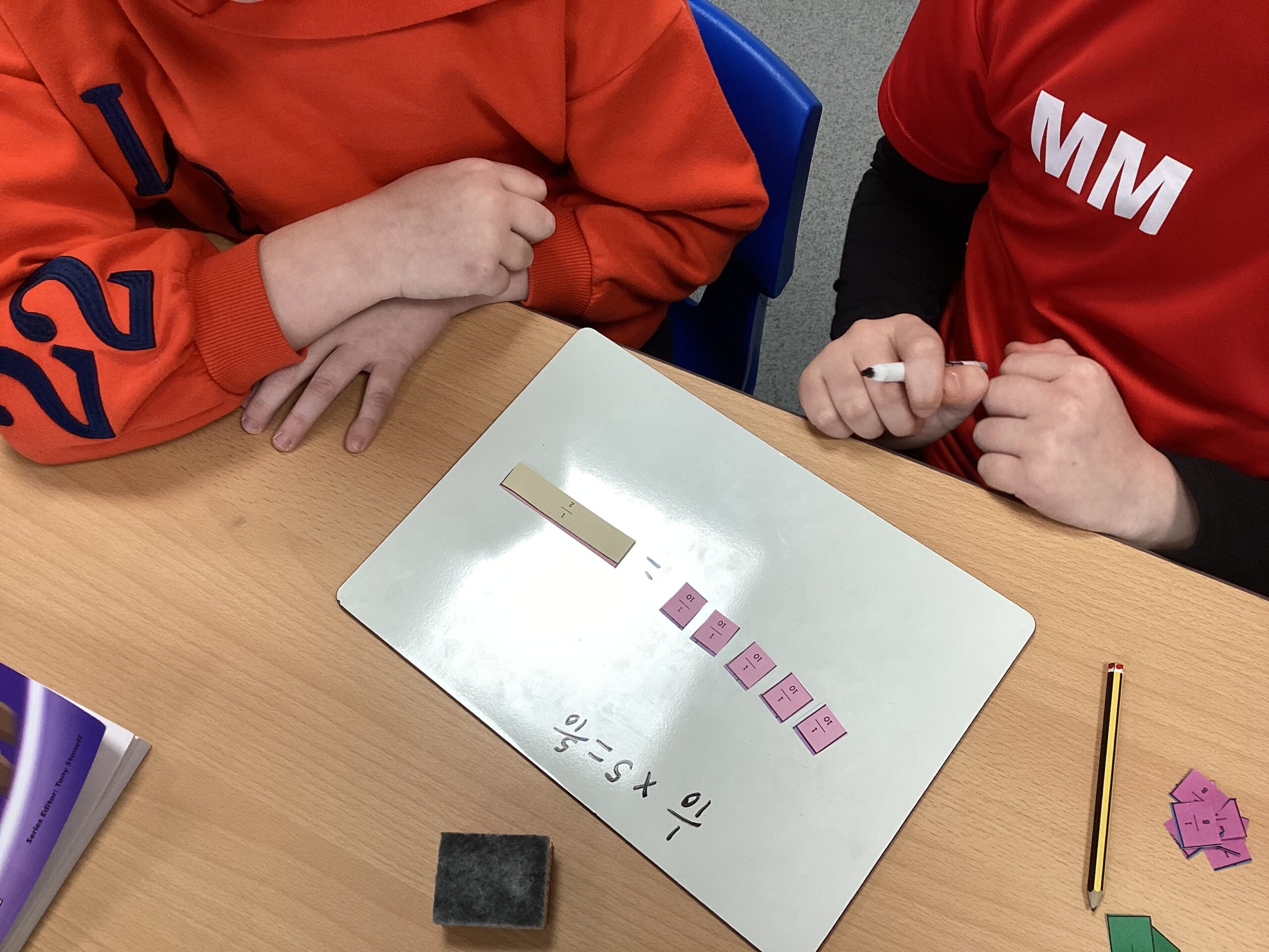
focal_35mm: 31
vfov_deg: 45.4
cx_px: 634
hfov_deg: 58.4
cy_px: 476
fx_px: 1136
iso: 64
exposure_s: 1/50
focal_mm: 3.3
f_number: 2.4
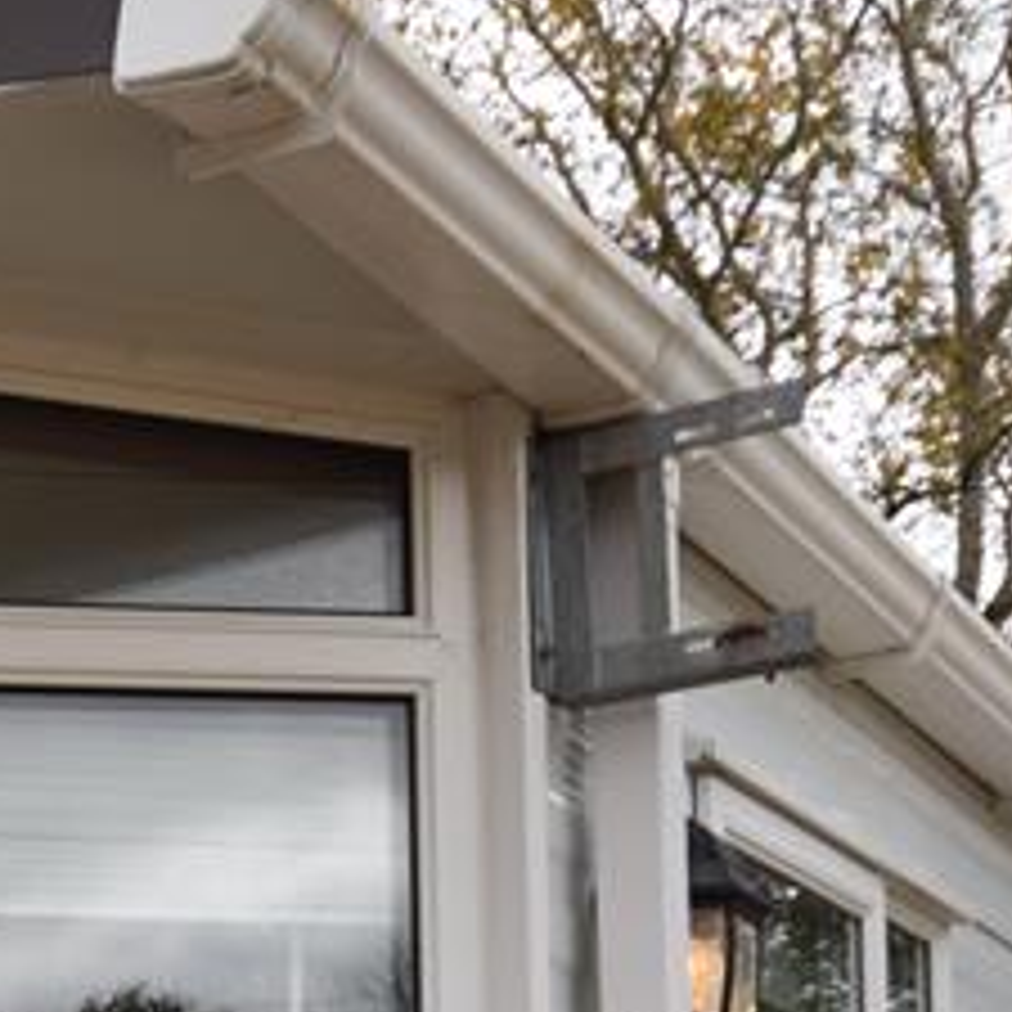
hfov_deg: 18.2
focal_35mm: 88
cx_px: -351
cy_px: 1480
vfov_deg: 17.8
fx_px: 2919
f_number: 7.1
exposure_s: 1/200
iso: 200
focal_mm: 13
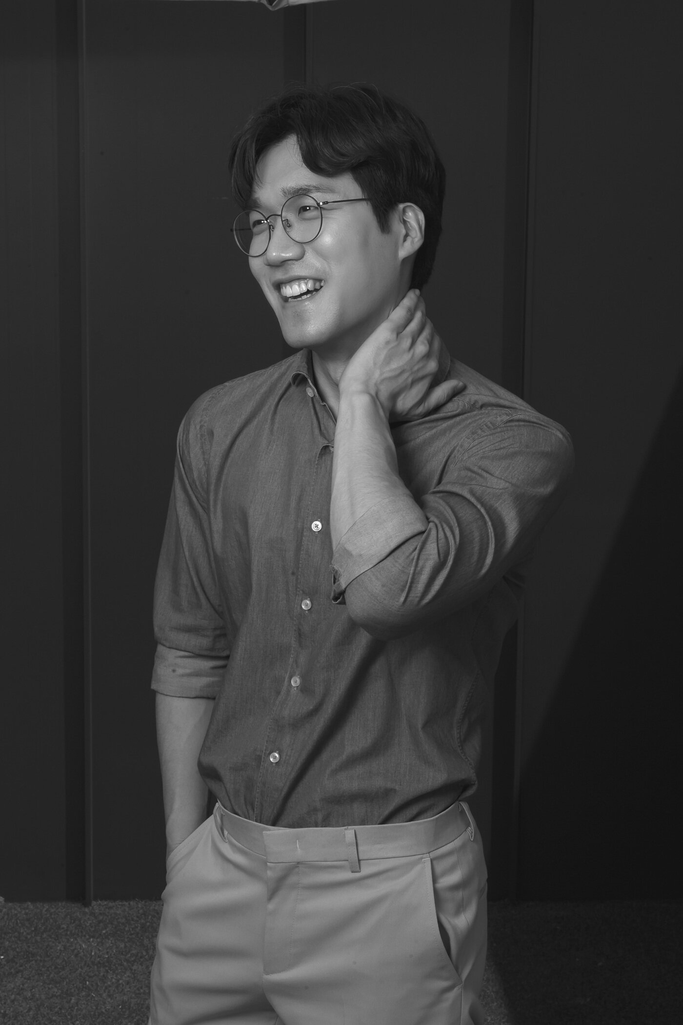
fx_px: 1992
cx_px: 342
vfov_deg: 28.8
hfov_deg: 19.5
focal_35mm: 70
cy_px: 512
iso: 100
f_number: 22
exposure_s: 1/160
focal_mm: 70
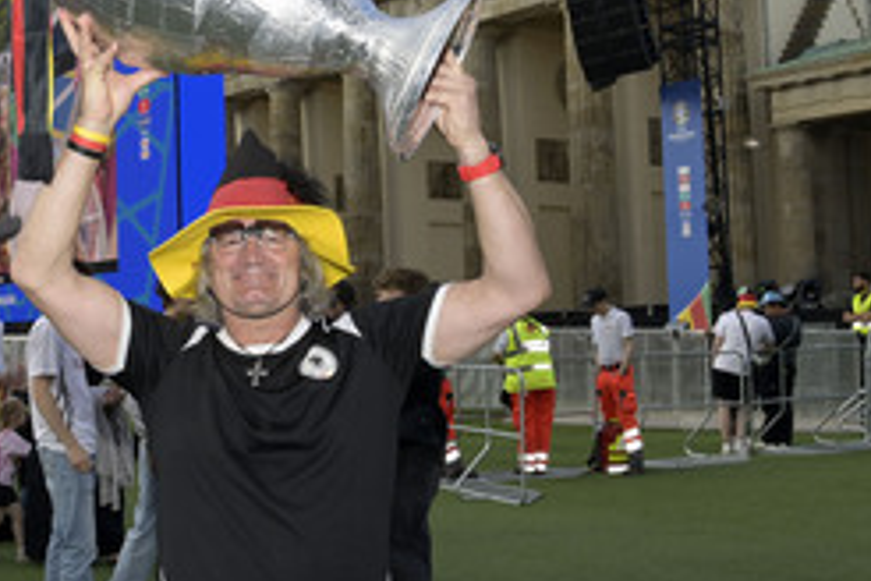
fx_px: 1331
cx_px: 225
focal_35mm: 55
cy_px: 244
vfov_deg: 24.6
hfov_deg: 35.5
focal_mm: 30
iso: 640
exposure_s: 1/250
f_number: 14
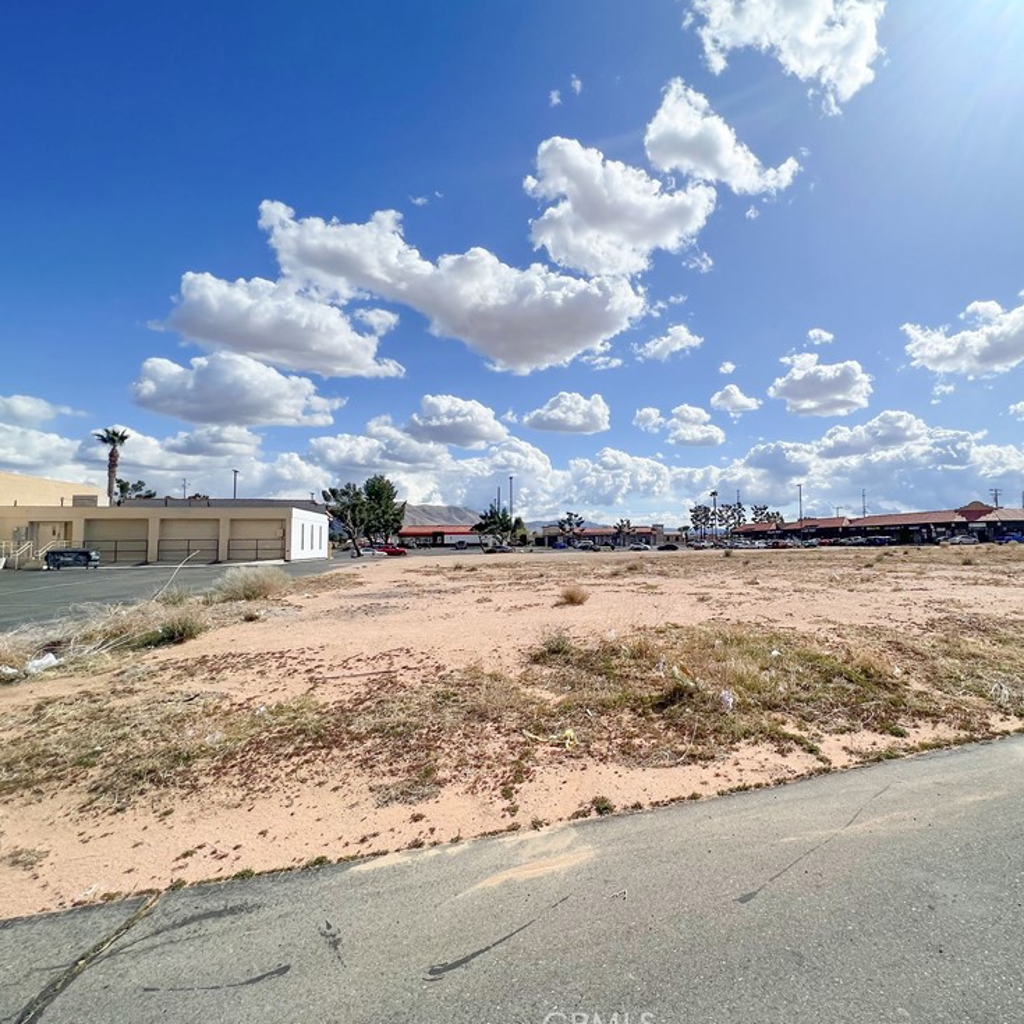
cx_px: 648
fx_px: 535
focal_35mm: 16
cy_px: 510
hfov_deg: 85.5
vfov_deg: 87.4
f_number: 1.8
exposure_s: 1/4219
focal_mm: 1.57
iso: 32
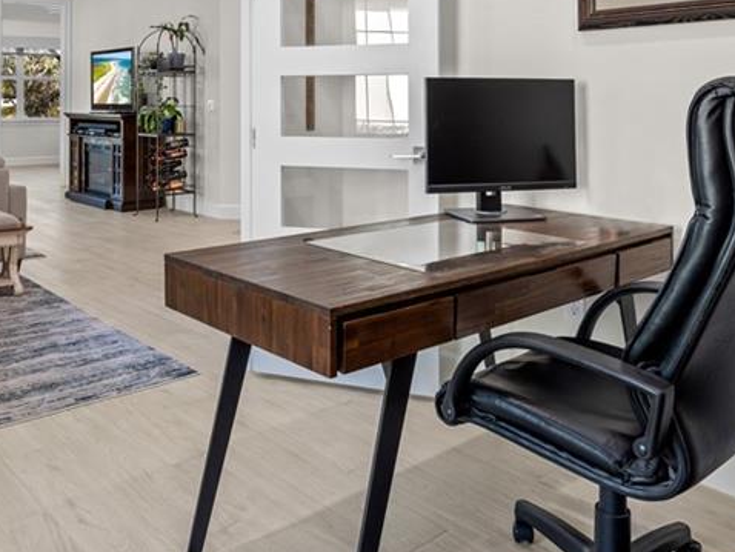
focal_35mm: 35
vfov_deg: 38.6
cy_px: 83
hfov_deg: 52.4
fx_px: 744
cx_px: 311
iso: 100
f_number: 8
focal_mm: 17
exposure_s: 1/4
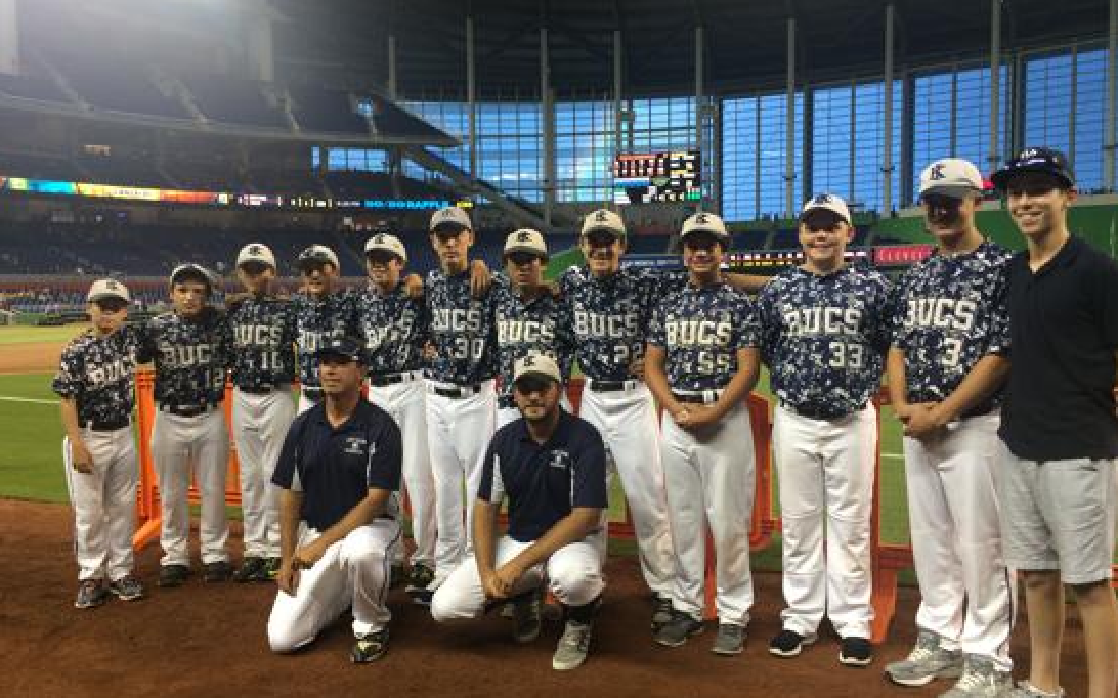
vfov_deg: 40.6
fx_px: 944
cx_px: 559
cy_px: 372
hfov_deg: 61.2
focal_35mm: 31
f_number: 2.2
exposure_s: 1/120
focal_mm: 4.15
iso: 50
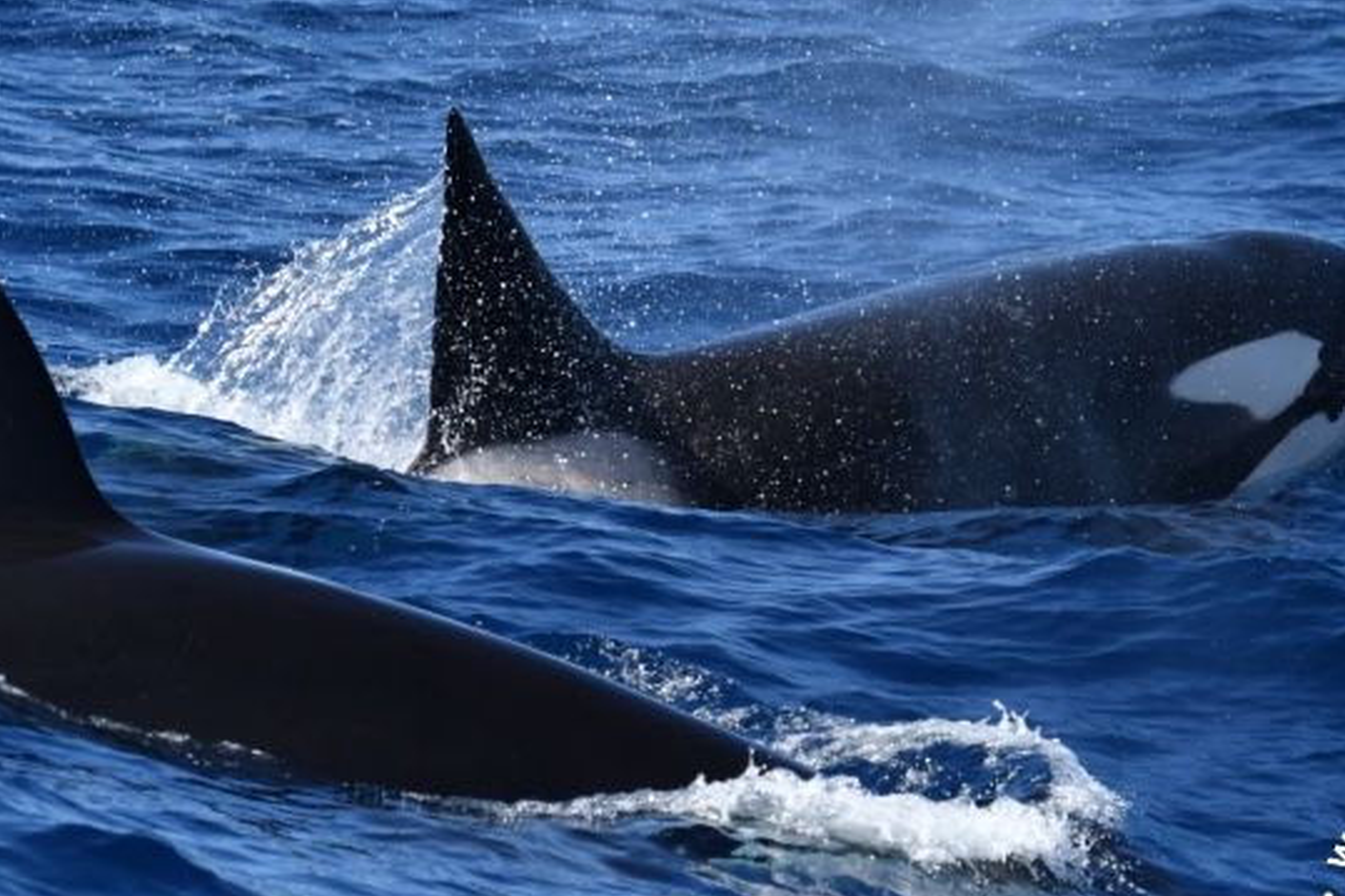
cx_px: 671
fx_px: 21624
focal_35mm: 579
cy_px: 446
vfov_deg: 2.4
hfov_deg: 3.6
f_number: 6
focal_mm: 390
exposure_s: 1/8000
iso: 1400
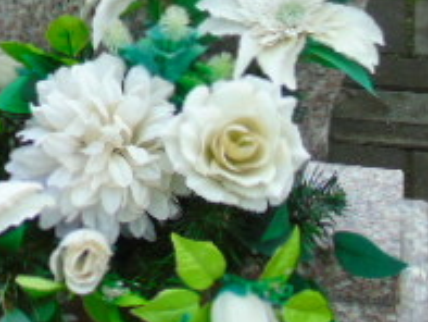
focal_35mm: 175
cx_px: -159
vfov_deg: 8.3
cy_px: -161
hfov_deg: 11.0
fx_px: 2165
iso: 80
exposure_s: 1/40
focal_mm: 9.6
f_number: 4.3
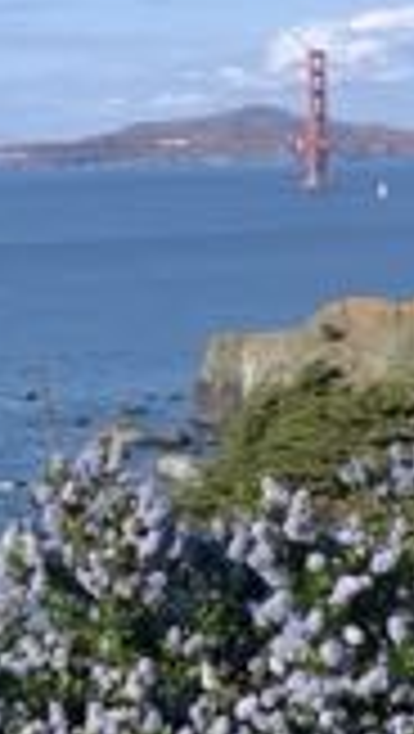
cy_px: 126
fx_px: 2706
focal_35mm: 139
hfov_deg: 8.7
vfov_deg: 15.3
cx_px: -9
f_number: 2.4
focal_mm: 6
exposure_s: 1/1142
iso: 16
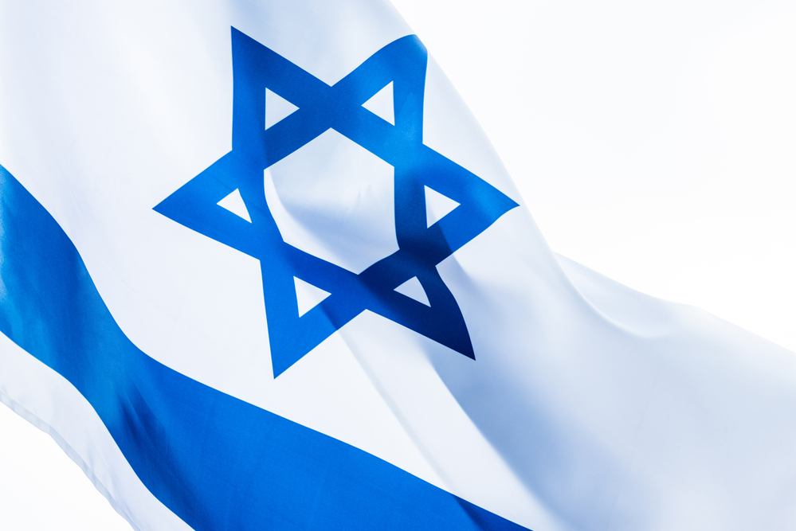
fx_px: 3207
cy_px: 266
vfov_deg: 9.5
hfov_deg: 14.1
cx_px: 398
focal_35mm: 145
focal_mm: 145
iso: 250
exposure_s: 1/500
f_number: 6.3
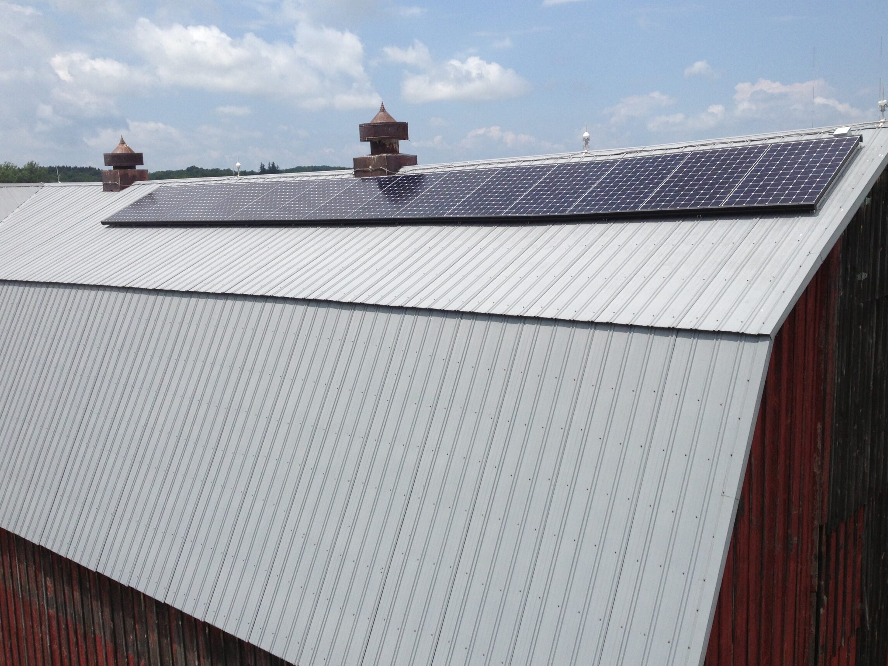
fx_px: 1001
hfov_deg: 47.9
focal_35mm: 39
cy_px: 336
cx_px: 446
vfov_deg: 36.8
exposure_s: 1/2632
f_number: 2.4
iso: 50
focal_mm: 4.28
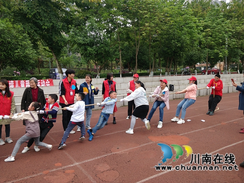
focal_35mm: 24
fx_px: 169
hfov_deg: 71.6
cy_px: 92
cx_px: 122
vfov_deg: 56.8
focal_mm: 4.1
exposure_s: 1/385
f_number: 1.7
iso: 100
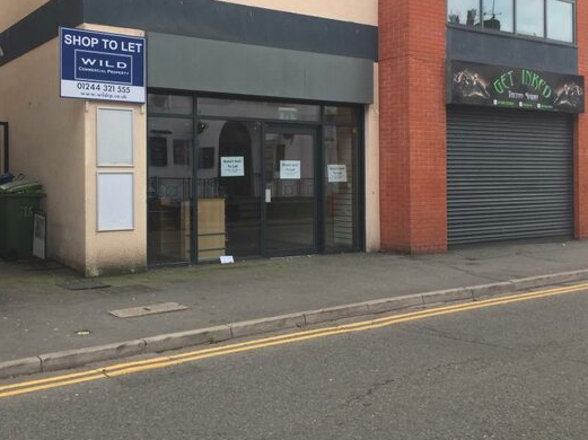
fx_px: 662
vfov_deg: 36.7
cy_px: 183
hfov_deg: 47.5
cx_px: 226
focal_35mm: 39
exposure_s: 1/243
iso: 32
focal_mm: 4.15
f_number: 2.2
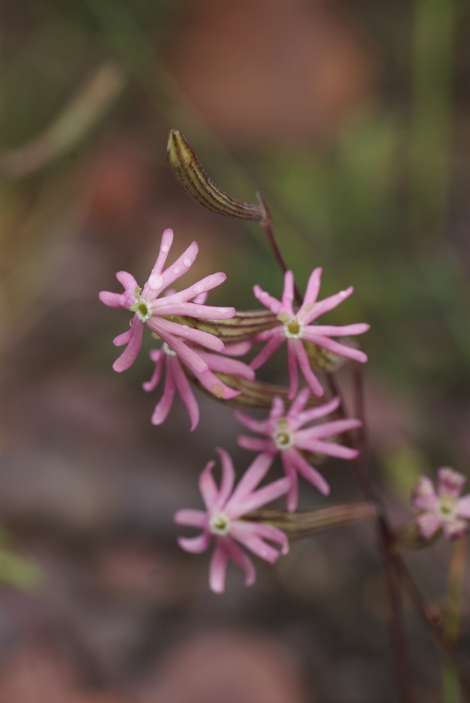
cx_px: 235
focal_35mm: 135
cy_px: 352
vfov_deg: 15.2
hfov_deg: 10.2
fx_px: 2637
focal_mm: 90
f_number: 13
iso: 250
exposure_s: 1/125
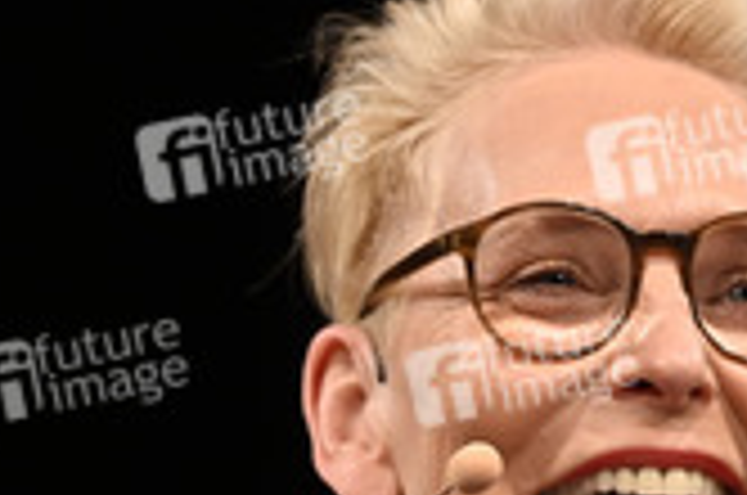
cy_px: 486
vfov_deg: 2.5
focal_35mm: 544
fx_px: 11266
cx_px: 583
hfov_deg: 3.8
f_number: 2.8
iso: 1000
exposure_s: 1/400
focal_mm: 200
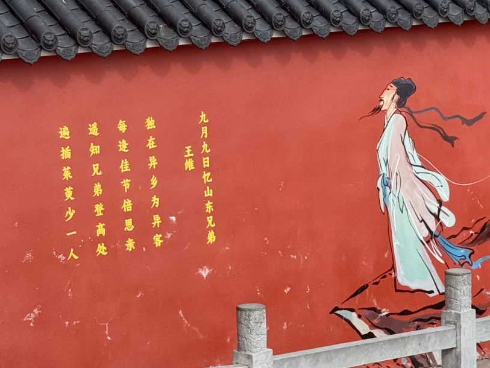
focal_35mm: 85
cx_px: 281
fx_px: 1203
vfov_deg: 17.4
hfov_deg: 23.0
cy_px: 162
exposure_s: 1/1818
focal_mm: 6.76
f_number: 1.78
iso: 64
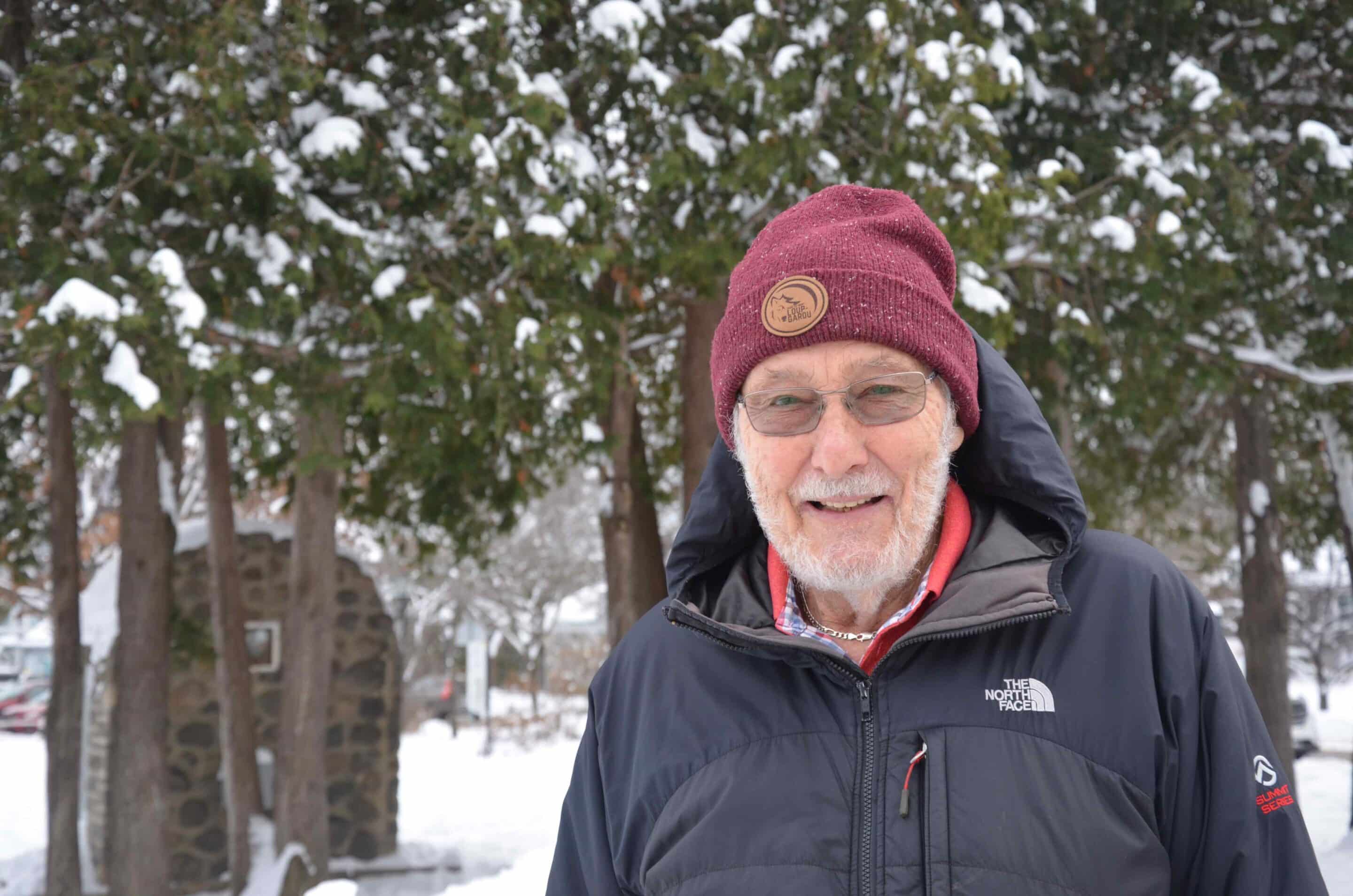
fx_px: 2138
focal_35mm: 57
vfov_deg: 23.7
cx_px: 676
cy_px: 448
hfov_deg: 35.1
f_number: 5.6
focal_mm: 38
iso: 320
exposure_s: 1/125
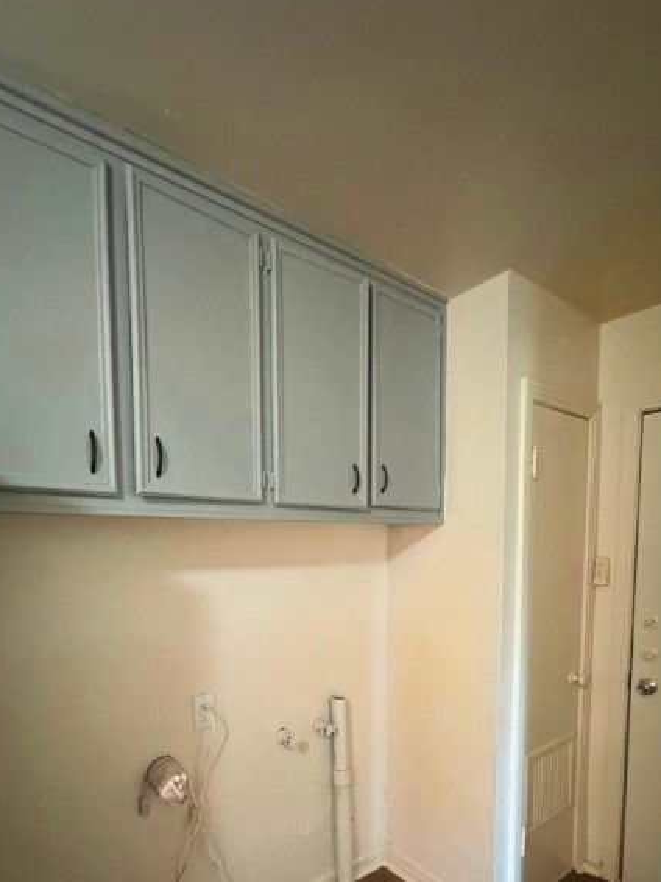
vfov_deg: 82.0
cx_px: 309
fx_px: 484
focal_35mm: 19
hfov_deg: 68.6
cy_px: 583
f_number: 2.2
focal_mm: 2.22
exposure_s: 1/60
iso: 1250
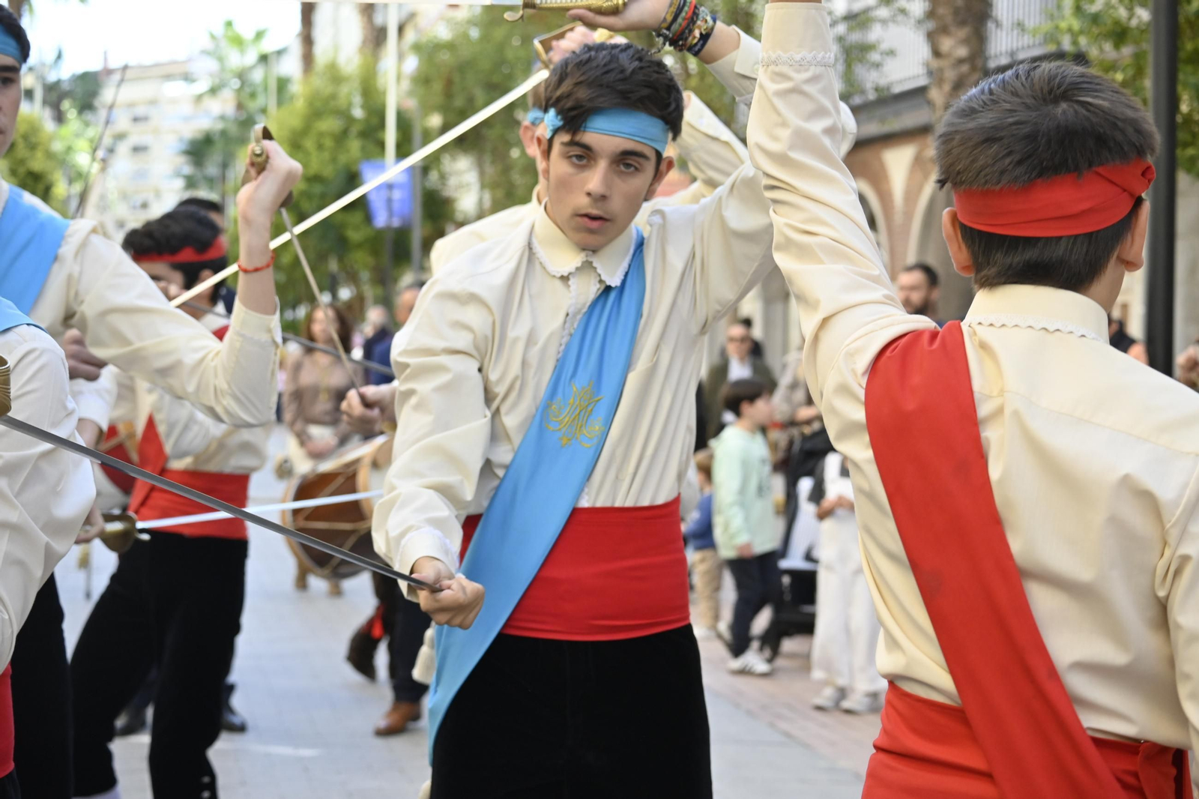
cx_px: 600
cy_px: 400
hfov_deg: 27.0
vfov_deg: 18.2
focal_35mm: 75
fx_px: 2497
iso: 800
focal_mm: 50
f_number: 5.6
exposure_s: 1/500
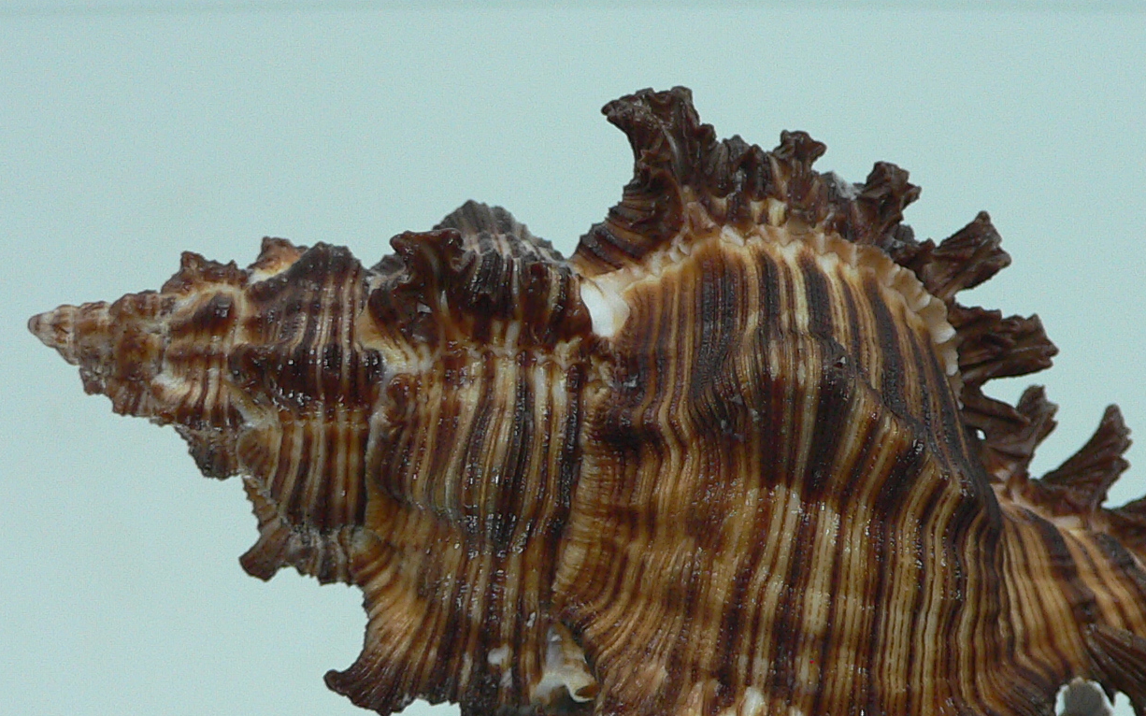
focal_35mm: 61
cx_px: 707
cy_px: 523
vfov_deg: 21.1
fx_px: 1905
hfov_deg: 33.3
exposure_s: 1/60
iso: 100
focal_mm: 4.6
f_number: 2.8
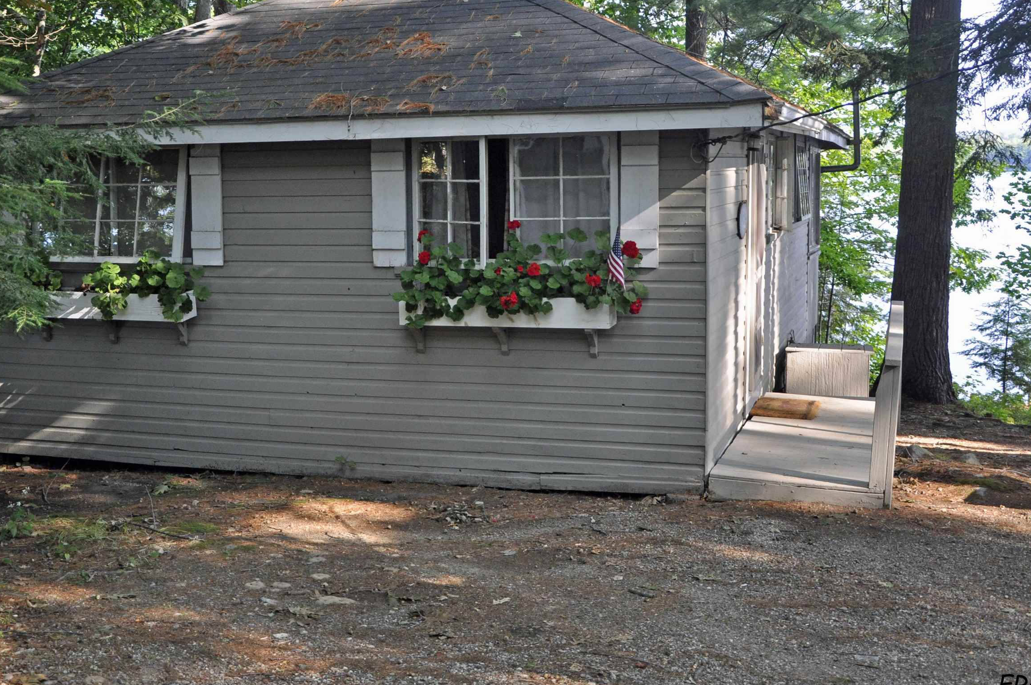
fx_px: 1373
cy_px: 248
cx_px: 435
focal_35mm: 48
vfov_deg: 27.9
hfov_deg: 41.0
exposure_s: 1/80
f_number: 4.5
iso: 400
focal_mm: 24
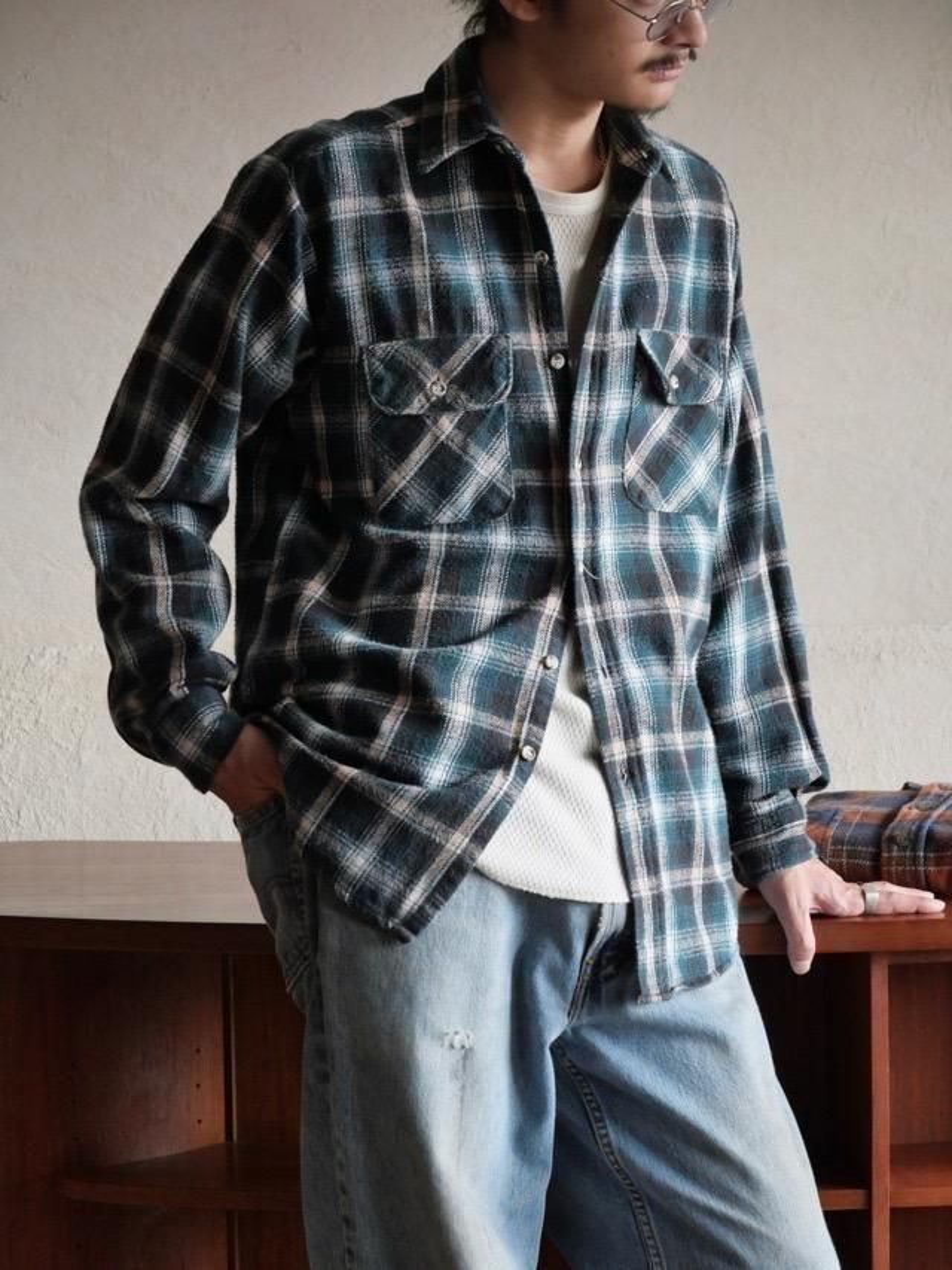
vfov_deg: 18.9
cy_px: 635
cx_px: 476
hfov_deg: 14.2
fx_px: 3813
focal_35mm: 104
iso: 1600
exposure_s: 1/125
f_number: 4
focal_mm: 52
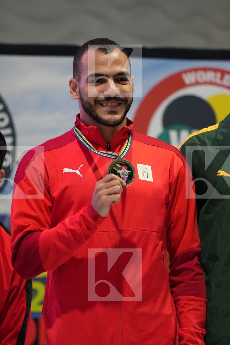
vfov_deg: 7.2
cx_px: 115
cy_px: 172
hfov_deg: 4.8
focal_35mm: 286
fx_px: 2741
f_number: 2.8
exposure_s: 1/250
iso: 2500
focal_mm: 191
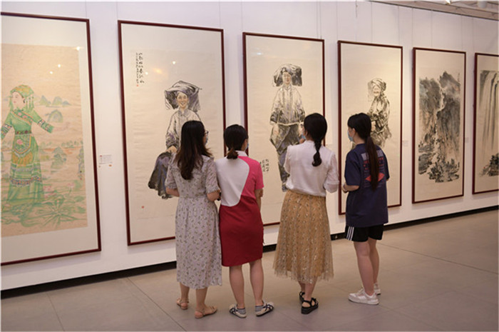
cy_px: 166
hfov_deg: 55.9
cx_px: 250
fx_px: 471
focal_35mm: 34
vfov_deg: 38.8
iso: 1250
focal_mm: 34
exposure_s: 1/160
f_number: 3.5
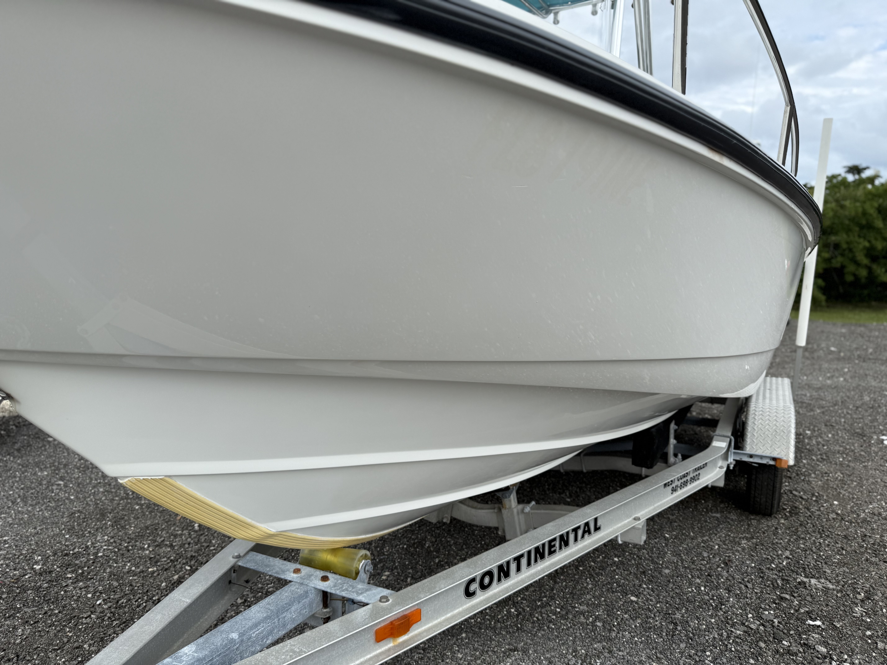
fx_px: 615
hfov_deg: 71.6
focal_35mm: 24
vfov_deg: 56.8
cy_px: 332
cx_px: 444
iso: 80
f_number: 1.78
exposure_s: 1/2445
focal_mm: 6.76
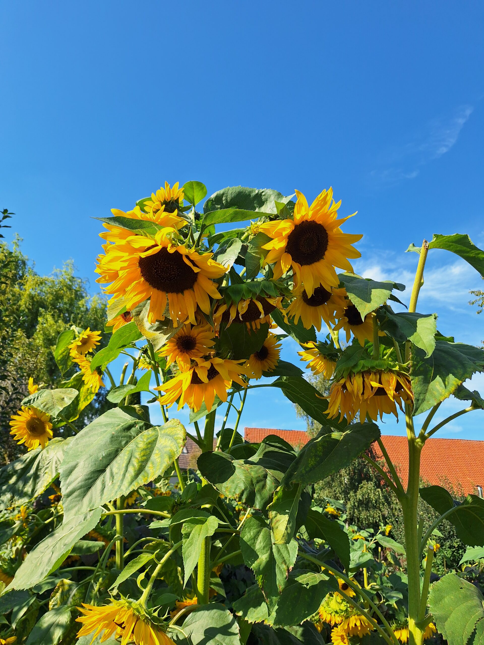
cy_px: 322
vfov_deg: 73.9
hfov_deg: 58.9
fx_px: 429
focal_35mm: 23
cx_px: 242
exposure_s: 1/1815
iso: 40
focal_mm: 5.54
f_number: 1.8
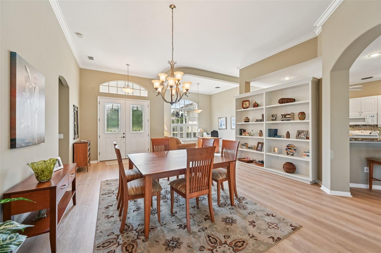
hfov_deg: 104.3
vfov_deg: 81.1
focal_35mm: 14
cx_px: 190
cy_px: 126
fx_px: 148
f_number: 8
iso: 400
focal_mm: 14
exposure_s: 1/60
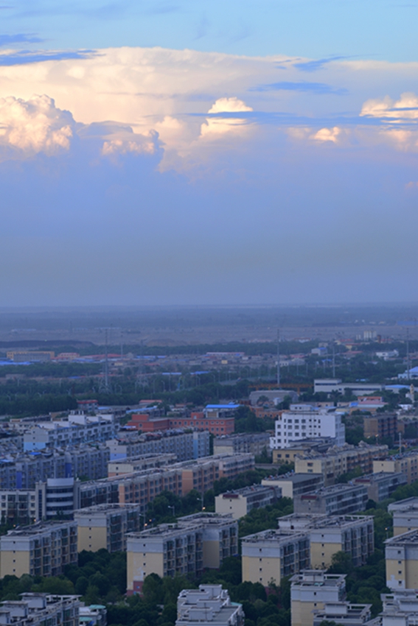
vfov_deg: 13.7
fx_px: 2611
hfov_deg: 9.2
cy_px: 313
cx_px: 209
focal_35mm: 150
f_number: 11
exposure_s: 1/20
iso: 200
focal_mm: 150
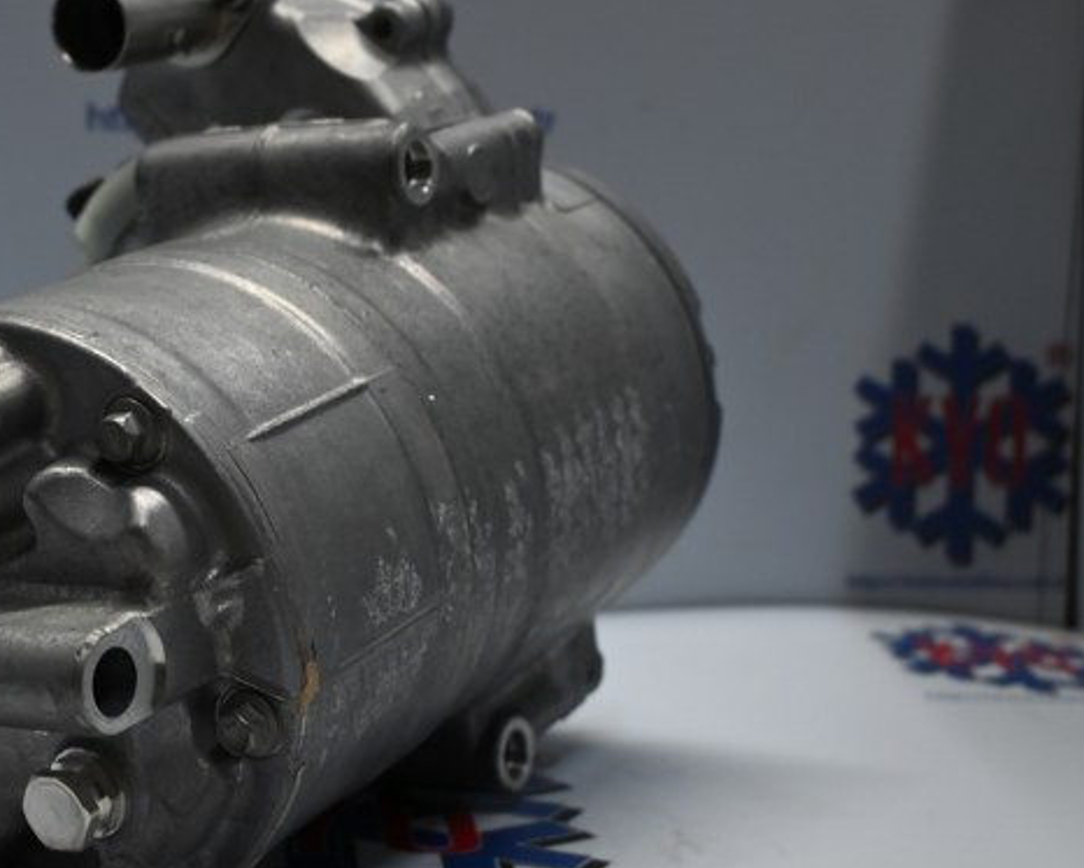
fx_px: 2131
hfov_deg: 28.1
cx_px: 270
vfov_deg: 23.0
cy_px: 355
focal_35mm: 66
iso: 720
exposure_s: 1/125
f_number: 4.5
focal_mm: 27.5
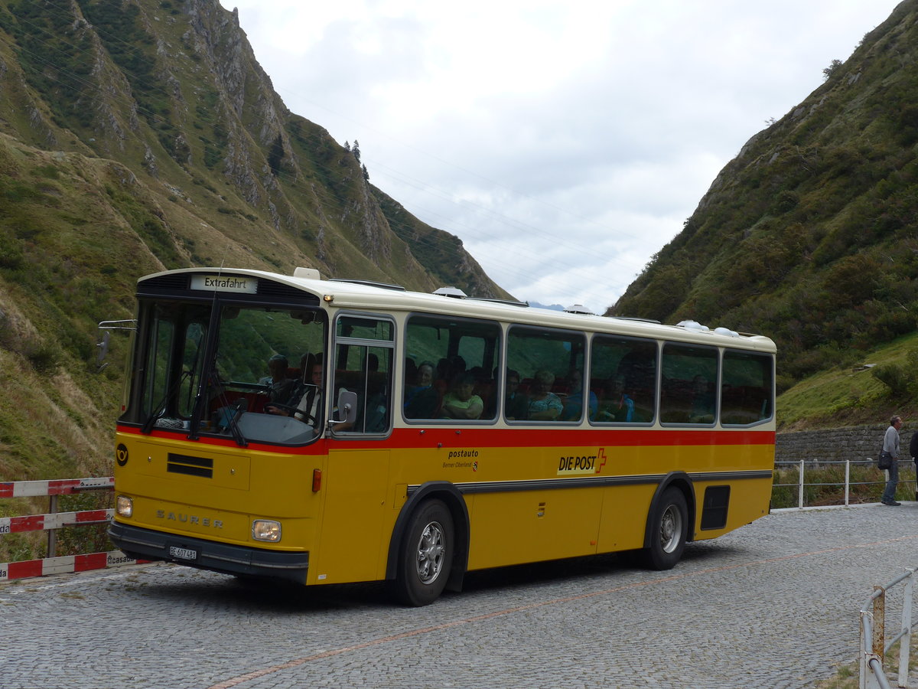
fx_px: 1644
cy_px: 344
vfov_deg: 23.7
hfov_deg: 31.2
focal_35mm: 62
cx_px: 459
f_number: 3.7
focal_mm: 12.7
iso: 80
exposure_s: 1/500
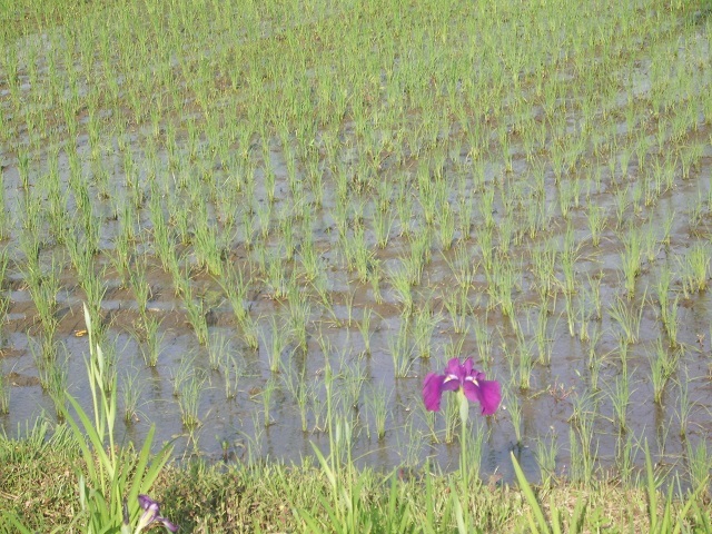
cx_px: 356
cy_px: 267
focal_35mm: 107
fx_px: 2201
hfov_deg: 18.4
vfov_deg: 13.8
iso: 50
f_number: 4.8
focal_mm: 17.4
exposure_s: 1/160
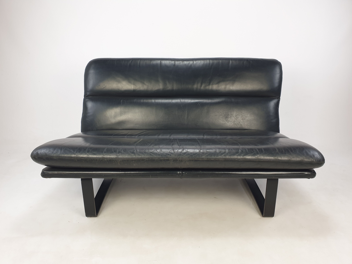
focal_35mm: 26
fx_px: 264
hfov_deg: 67.3
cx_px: 176
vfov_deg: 53.1
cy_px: 132
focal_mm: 4.3
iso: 80
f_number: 2.4
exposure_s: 1/100
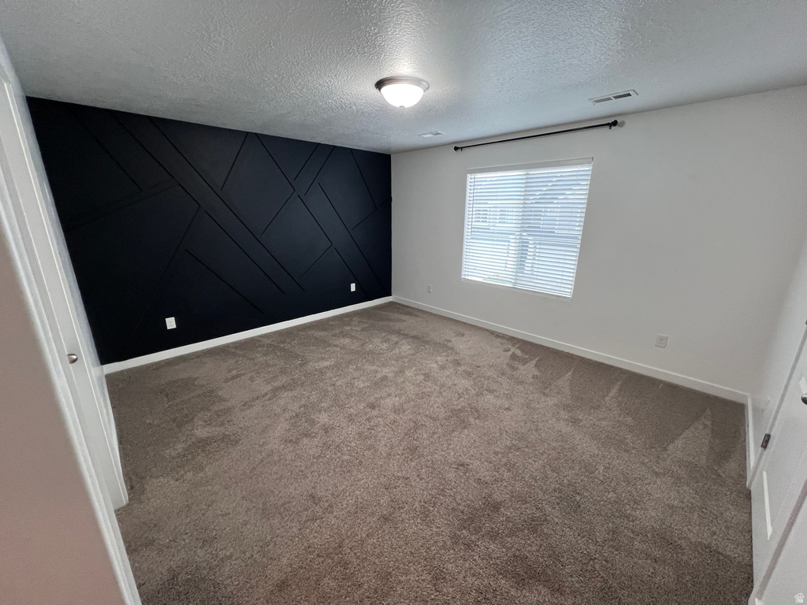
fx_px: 303
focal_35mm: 13
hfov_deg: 106.2
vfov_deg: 89.9
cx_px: 404
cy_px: 302
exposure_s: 1/60
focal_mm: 1.57
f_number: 1.8
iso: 200
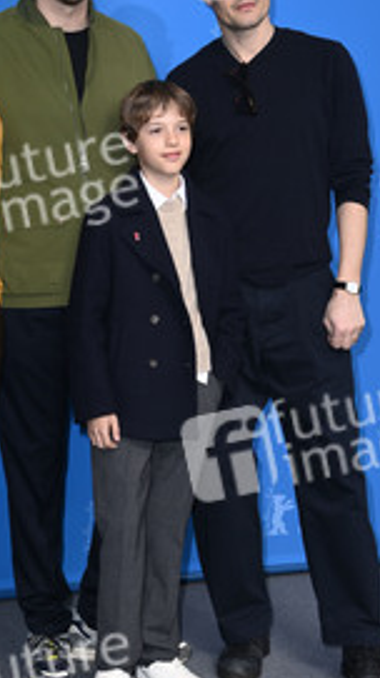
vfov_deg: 25.0
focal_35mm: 85
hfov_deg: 14.1
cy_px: 318
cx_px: 82
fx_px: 1526
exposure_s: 1/250
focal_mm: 55
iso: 640
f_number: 5.6
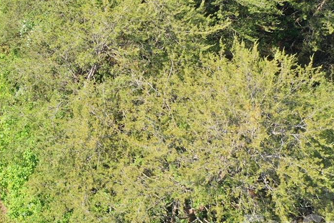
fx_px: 770
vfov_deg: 16.0
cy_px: -25
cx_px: -92
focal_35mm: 83
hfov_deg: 22.2
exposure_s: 1/200
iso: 100
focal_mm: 10.26
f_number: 4.5
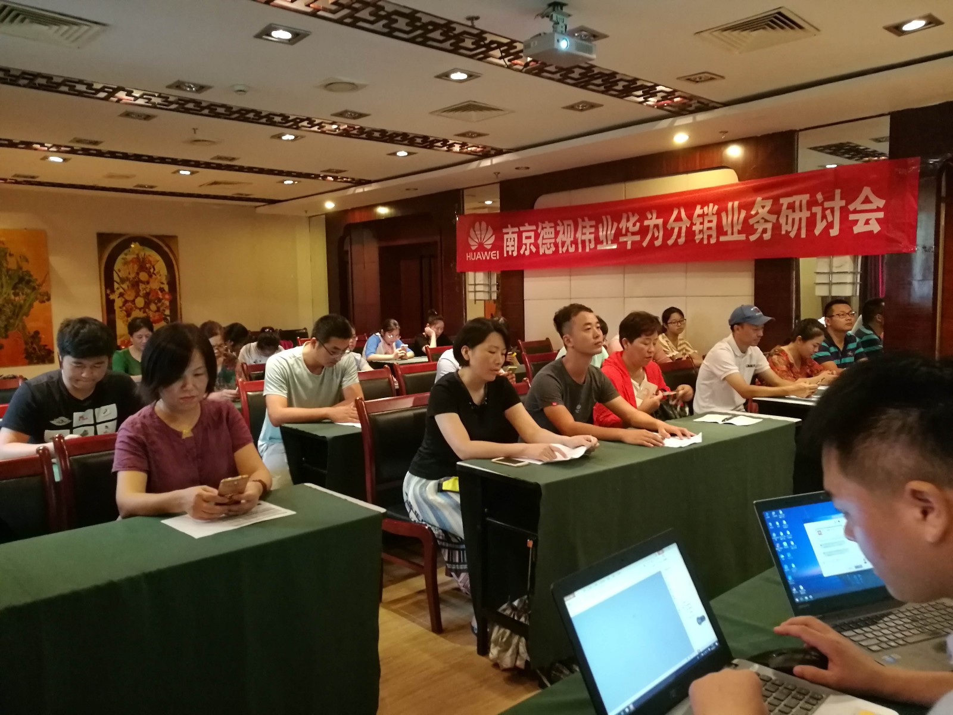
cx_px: 476
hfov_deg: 65.3
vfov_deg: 51.4
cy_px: 358
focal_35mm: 27
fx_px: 743
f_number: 2.2
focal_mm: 4.5
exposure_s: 1/16.7
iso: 640
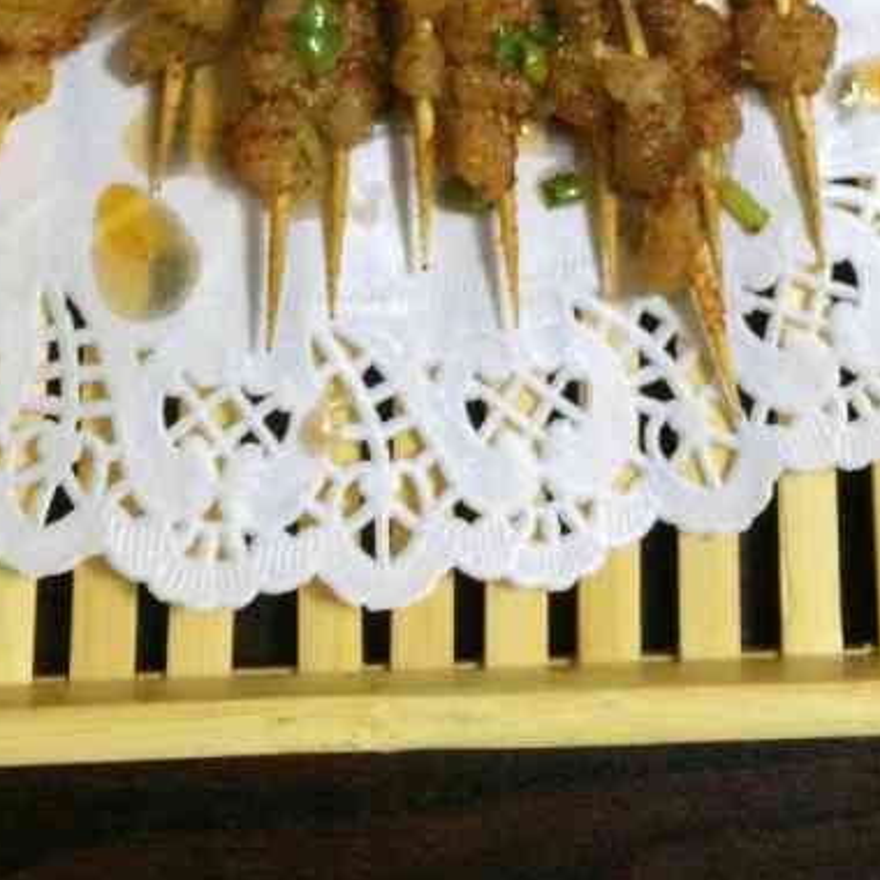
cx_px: 477
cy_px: -166
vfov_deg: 24.8
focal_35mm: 63
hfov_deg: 27.3
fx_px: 1812
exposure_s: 1/17
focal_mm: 4.15
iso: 250
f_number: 2.2
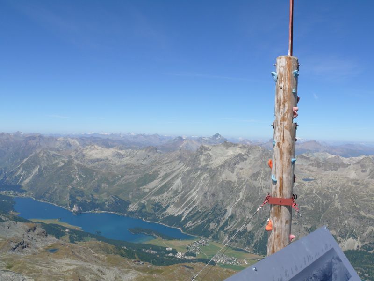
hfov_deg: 52.6
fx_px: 378
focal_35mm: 35
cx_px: 187
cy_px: 140
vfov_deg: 40.7
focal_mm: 7.4
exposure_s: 1/500
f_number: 7.1
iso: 100
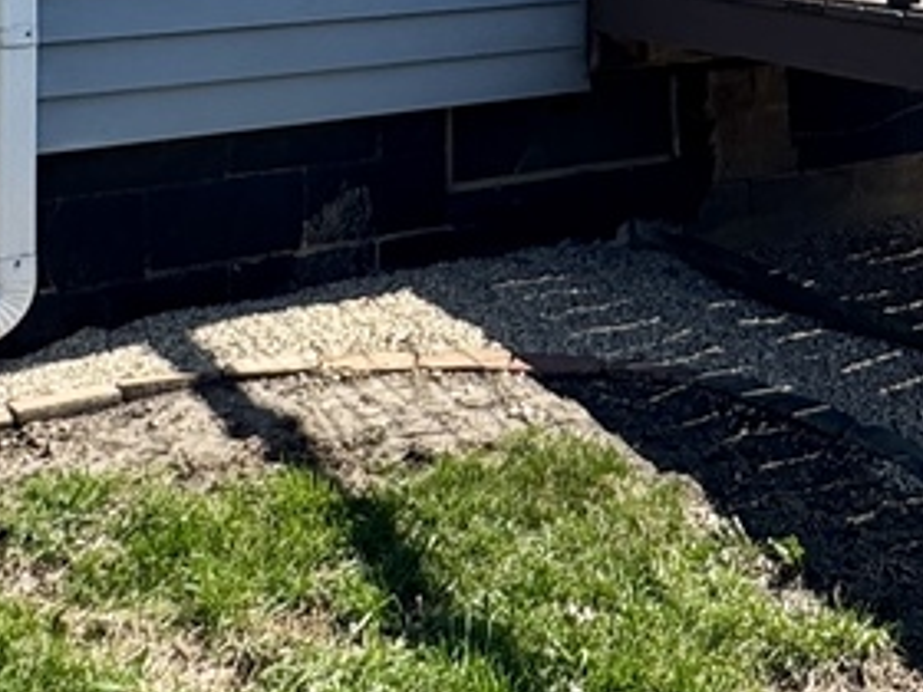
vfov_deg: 18.4
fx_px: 1920
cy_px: -303
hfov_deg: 26.3
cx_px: 791
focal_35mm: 72
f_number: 2.2
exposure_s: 1/812
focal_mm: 2.22
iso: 40
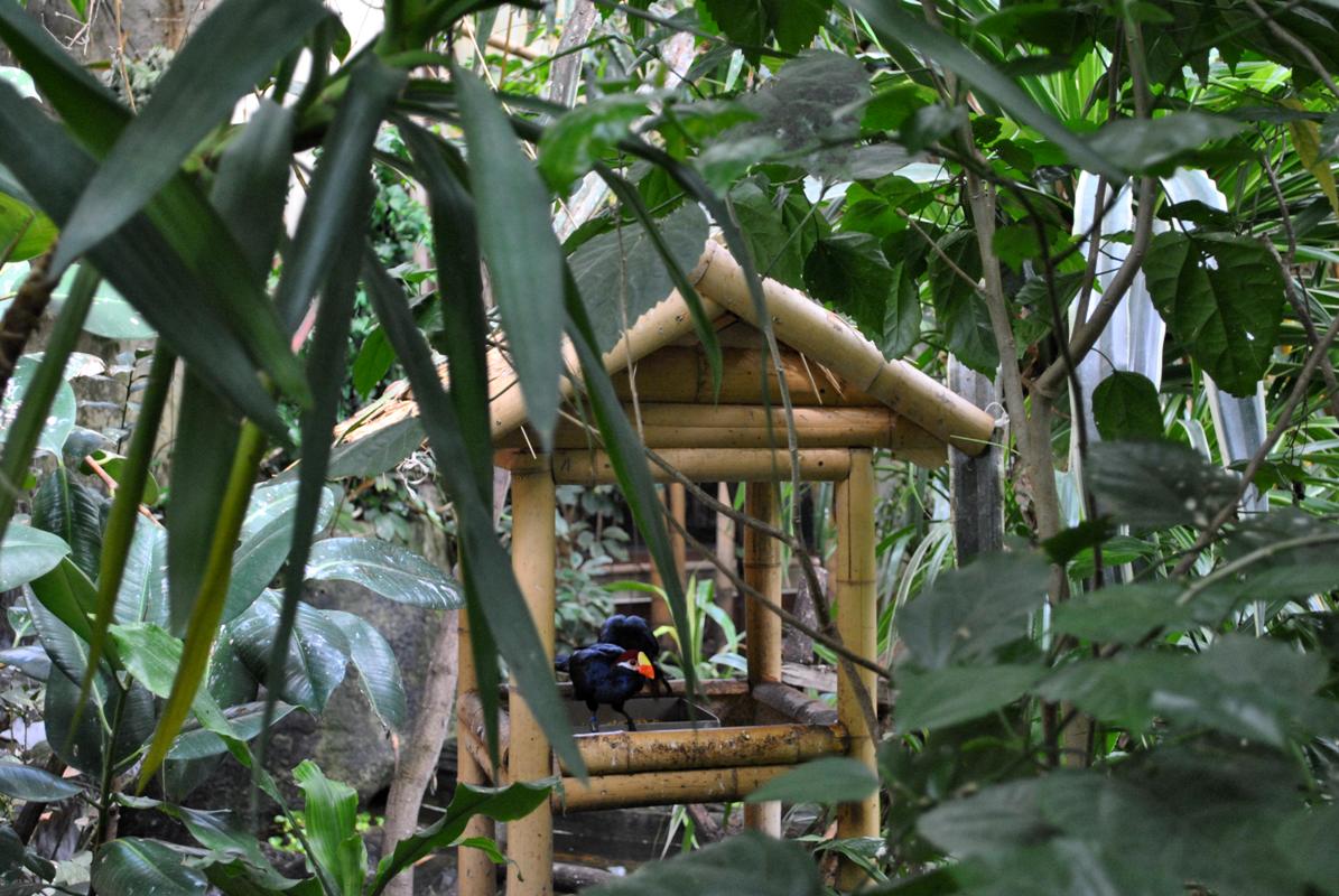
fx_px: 2234
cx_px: 670
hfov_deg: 33.4
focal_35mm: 60
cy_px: 448
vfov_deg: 22.7
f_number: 5.3
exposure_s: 1/30
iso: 560
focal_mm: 40
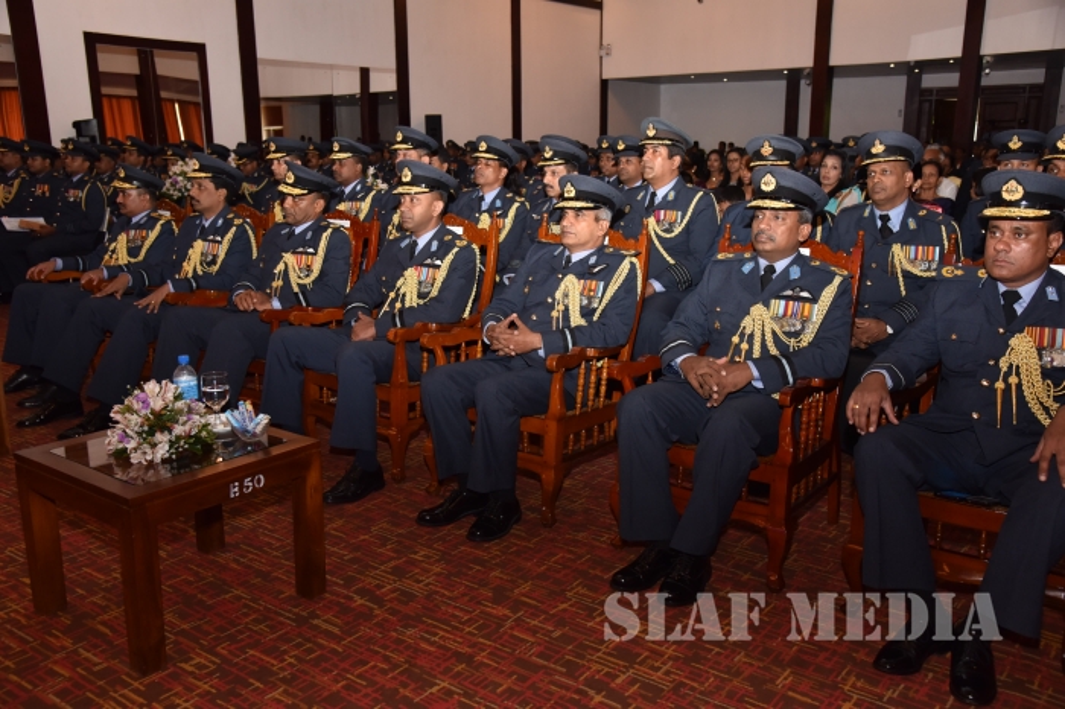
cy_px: 354
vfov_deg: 41.1
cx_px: 532
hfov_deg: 58.7
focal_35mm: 32
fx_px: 946
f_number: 5
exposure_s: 1/100
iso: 1600
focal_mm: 32
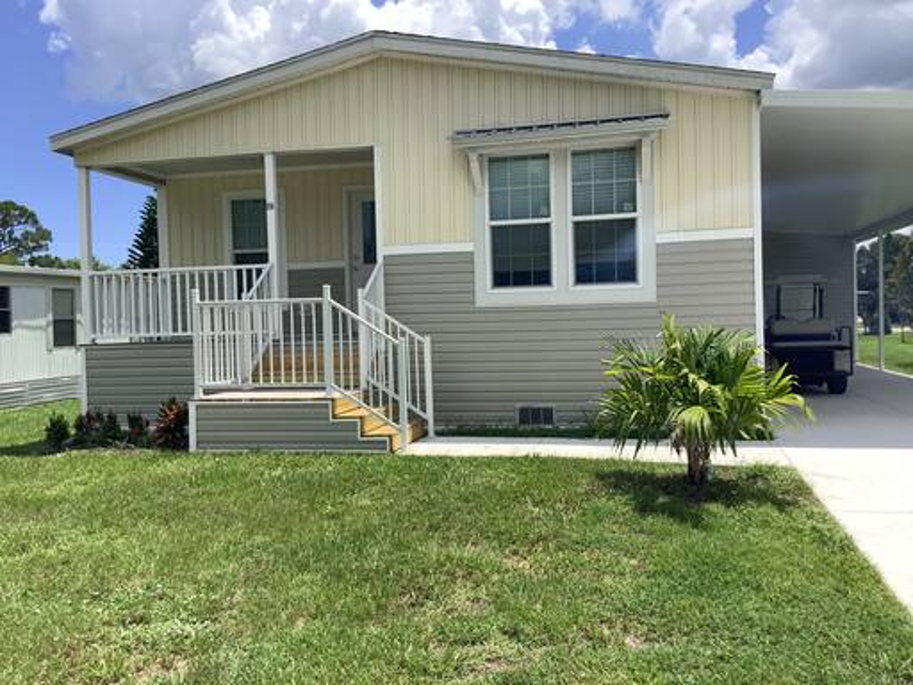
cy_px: 342
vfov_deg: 45.4
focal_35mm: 31
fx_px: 818
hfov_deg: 58.4
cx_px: 456
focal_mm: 3.3
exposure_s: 1/1698
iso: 25
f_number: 2.4
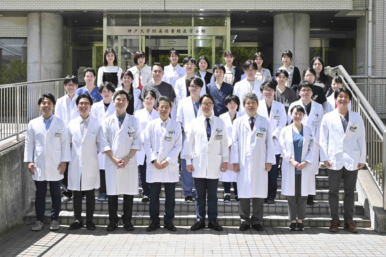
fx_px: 450
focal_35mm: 42
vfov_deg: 31.9
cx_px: 193
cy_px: 128
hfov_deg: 46.4
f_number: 10
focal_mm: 42
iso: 125
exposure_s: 1/125
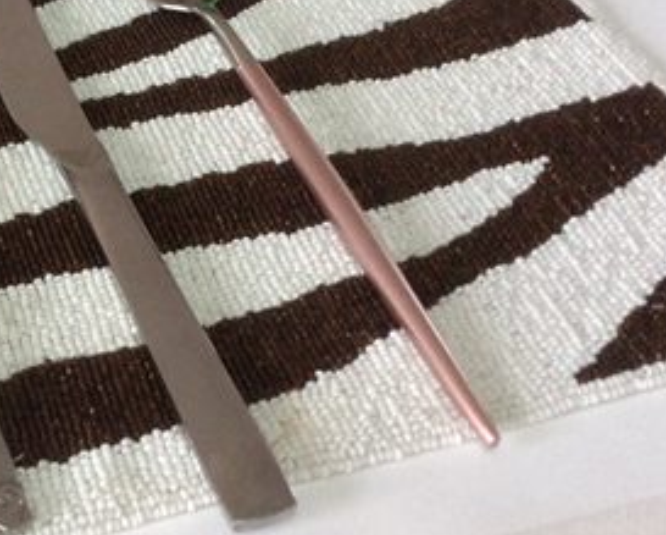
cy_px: 103
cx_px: -37
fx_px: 1440
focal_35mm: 73
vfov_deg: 20.8
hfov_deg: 24.5
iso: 100
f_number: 2.4
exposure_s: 1/25
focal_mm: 3.3
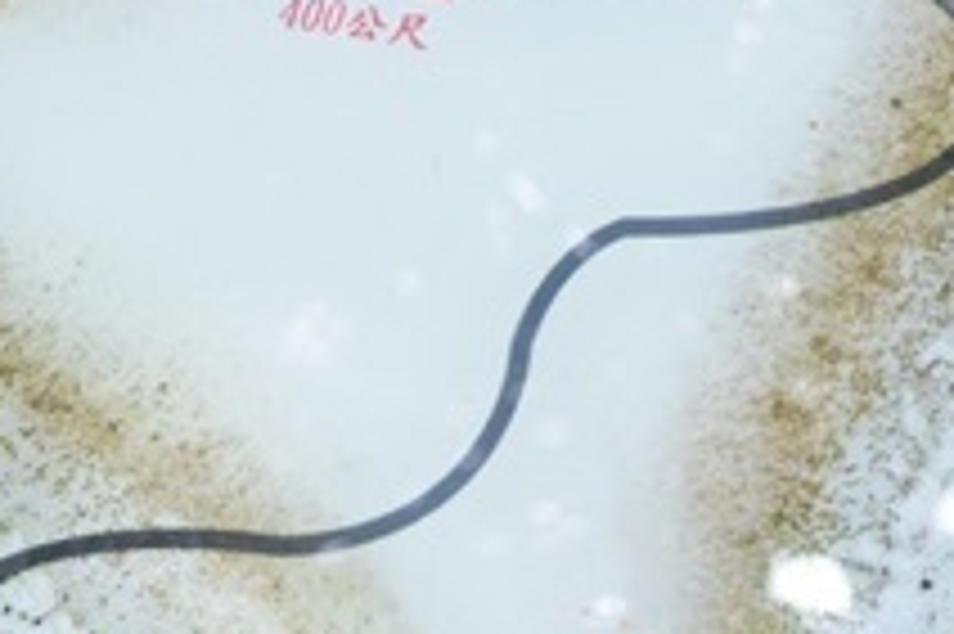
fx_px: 2251
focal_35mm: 85
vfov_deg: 16.0
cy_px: 225
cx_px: 428
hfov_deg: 23.9
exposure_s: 1/60
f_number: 3.5
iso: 400
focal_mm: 11.4
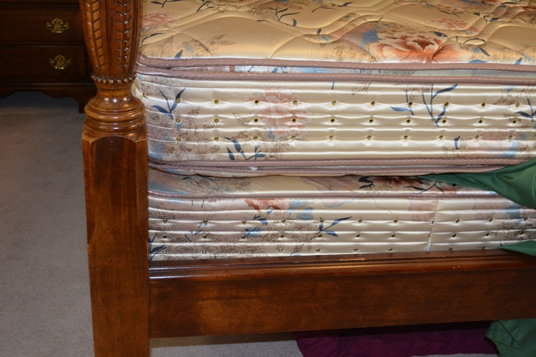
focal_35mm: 48
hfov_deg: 41.1
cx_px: 268
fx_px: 715
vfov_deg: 28.1
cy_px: 178
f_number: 4.8
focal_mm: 32
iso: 1400
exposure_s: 1/60
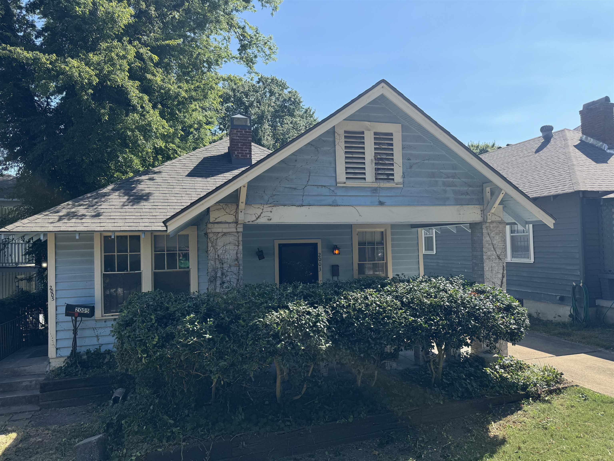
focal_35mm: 24
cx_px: 307
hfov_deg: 71.6
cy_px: 230
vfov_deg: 56.8
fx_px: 426
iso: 80
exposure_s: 1/2252
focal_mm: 6.76
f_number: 1.78
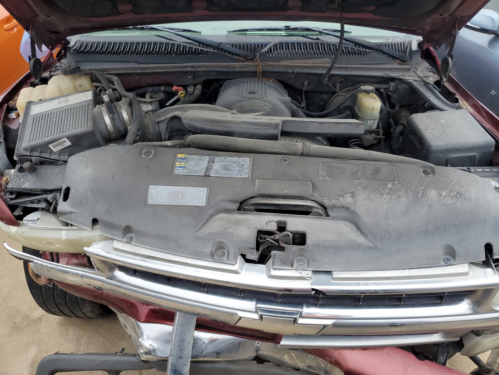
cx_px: 250
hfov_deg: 67.3
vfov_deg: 53.1
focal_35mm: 26
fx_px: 375
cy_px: 188
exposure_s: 1/120
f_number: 1.5
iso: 56
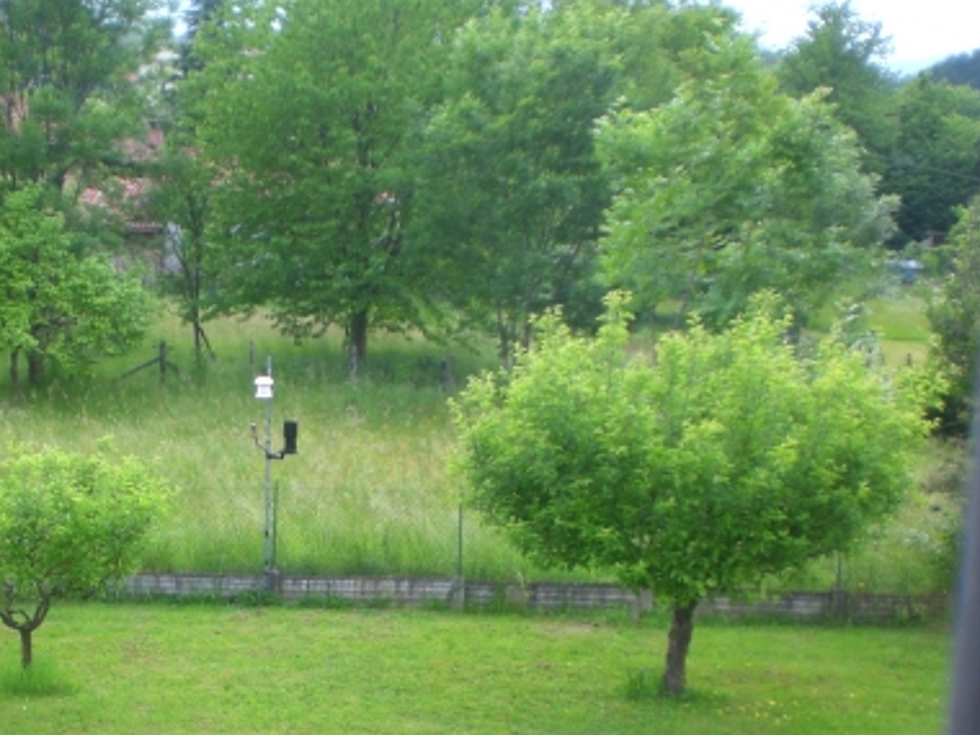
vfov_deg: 22.6
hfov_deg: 29.9
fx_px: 1812
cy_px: 591
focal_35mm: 64
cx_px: 271
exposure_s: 1/125
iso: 100
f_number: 3.1
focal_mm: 6.3
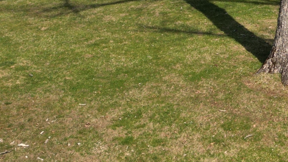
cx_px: 413
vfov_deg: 13.3
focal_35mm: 82
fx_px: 626
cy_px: -131
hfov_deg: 22.1
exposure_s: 1/125
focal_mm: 6.72
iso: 110
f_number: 1.7
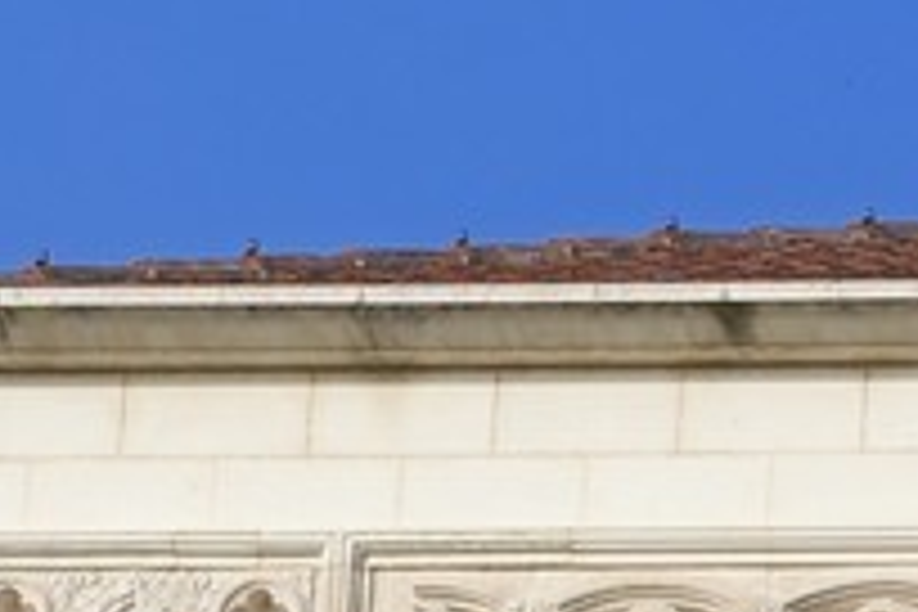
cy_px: 1411
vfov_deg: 2.8
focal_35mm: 487
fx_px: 12418
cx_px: 3438
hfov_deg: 4.0
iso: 200
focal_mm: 62
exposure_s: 1/400
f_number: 10
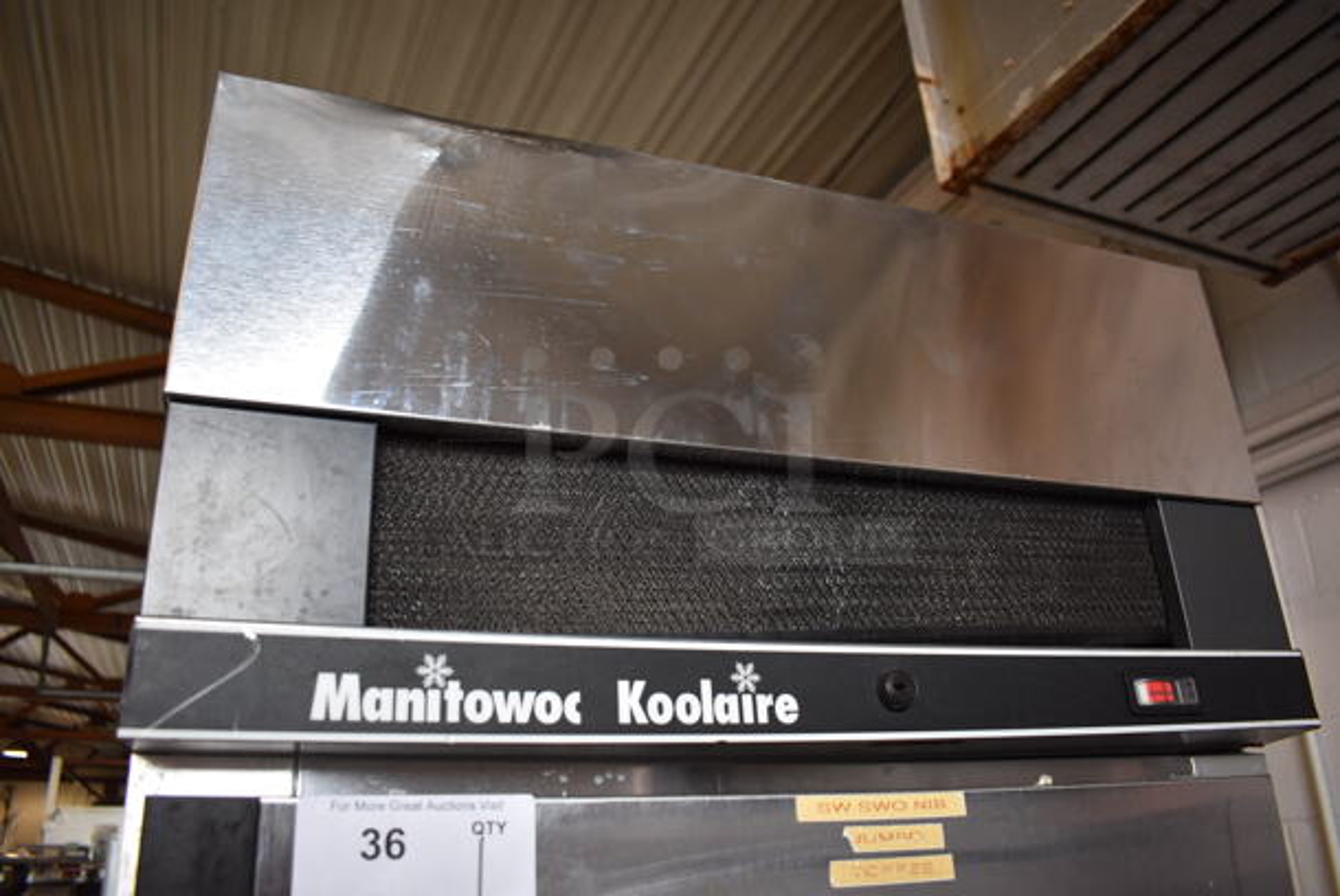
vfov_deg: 48.0
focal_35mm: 27
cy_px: 448
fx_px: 1006
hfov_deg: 67.3
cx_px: 670
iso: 800
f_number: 3.5
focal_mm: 18
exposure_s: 1/125
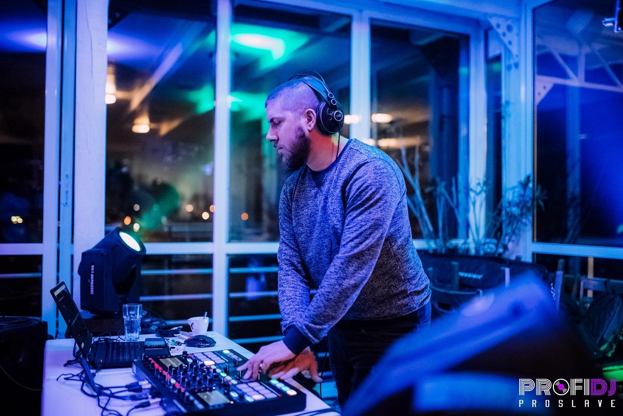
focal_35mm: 35
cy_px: 208
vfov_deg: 37.9
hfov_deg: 54.4
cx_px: 312
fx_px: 606
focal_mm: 35
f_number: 1.4
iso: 10000
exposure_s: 1/320
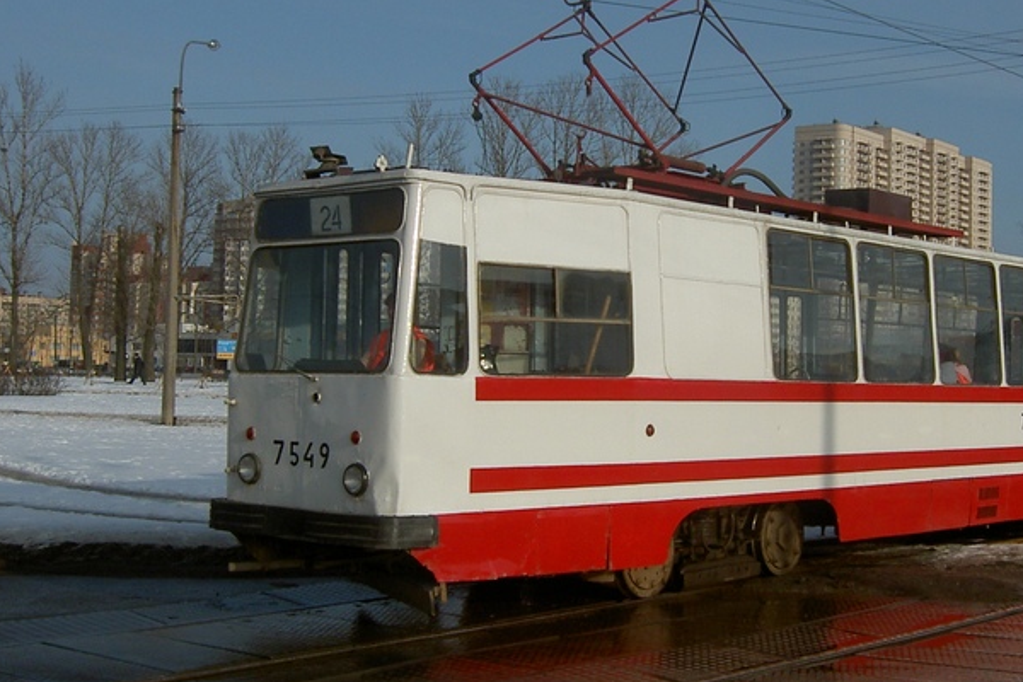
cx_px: 614
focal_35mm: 56
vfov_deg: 24.2
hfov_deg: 35.5
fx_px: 1591
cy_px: 305
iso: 50
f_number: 4.7
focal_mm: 5.6
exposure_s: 1/800
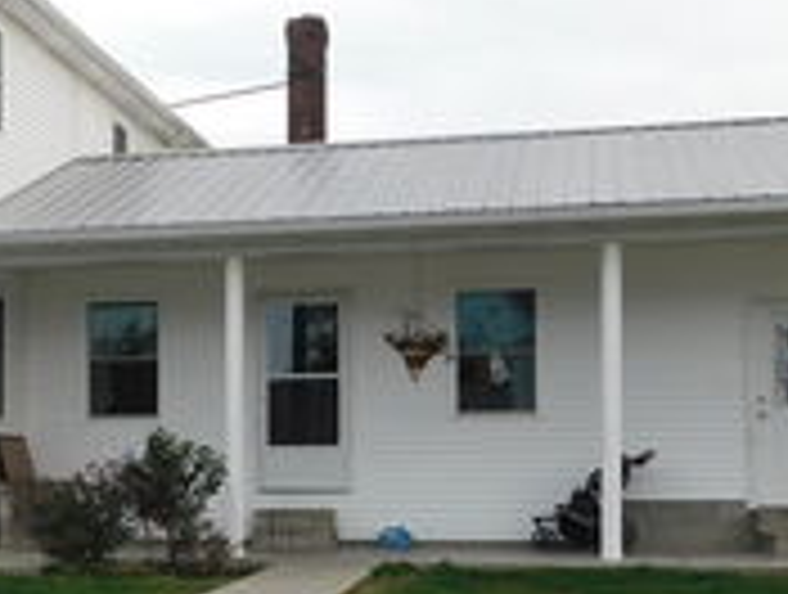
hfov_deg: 25.6
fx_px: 1665
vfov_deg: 20.0
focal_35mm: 73
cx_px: 50
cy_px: 468
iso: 125
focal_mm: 4.5
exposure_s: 1/320
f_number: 3.1
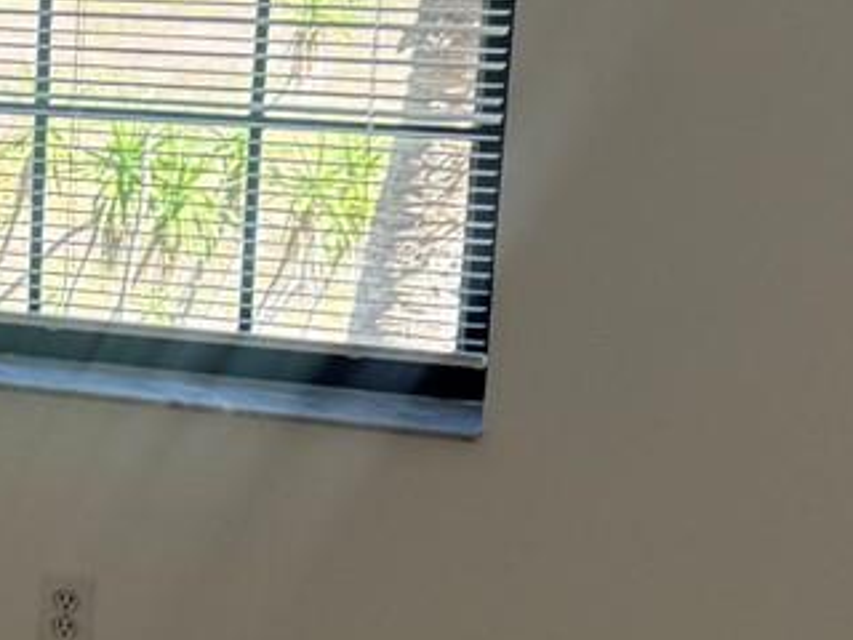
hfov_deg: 14.6
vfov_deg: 12.3
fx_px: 2957
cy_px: 349
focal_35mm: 120
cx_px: -626
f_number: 1.78
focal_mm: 6.76
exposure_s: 1/131
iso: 100
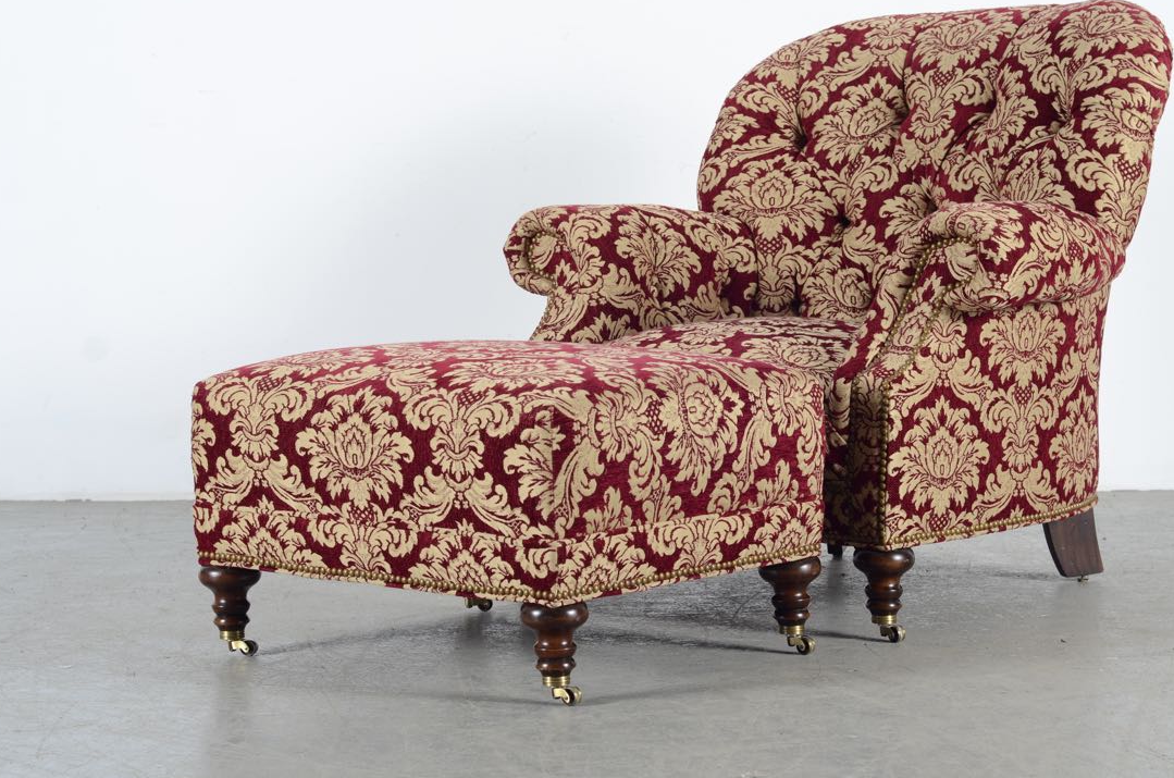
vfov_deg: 15.3
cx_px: 663
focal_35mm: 89
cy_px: 325
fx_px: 2897
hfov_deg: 22.9
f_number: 5.6
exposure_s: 1/125
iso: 100
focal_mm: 50
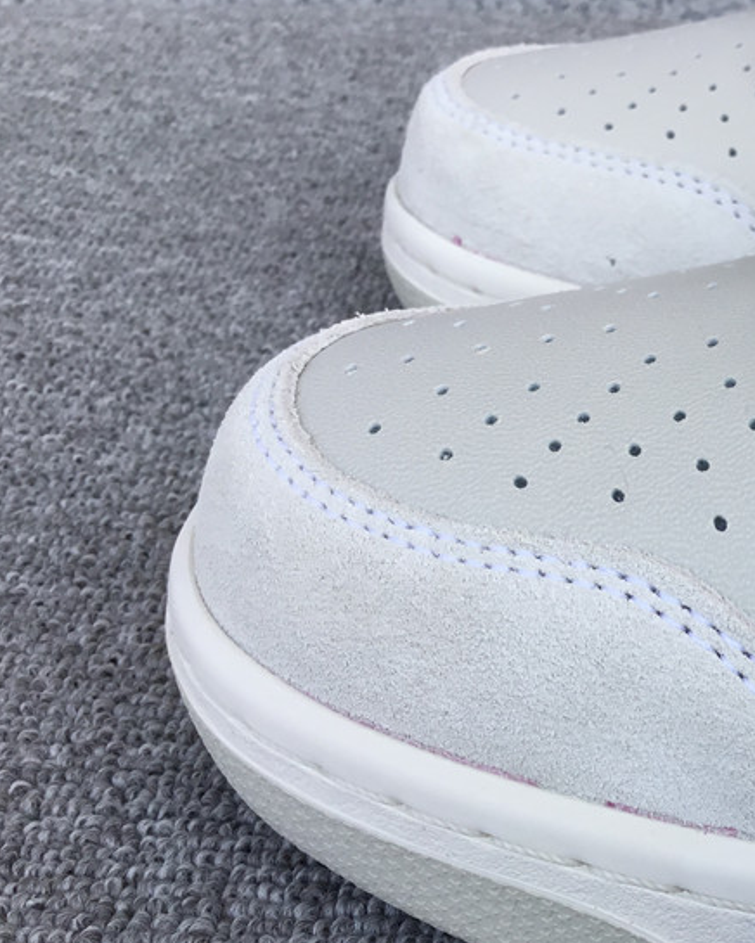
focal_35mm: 50
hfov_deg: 28.6
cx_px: 734
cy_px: 556
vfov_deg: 37.2
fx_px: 1397
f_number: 2.4
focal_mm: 3.3
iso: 25
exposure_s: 1/485
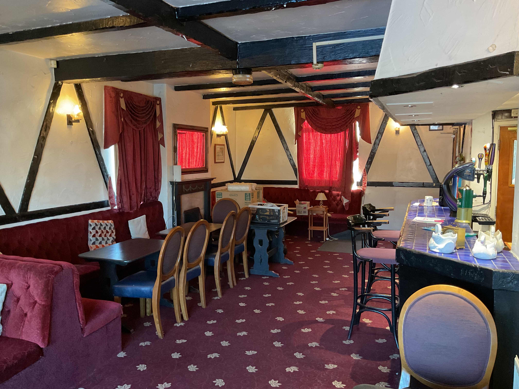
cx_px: 260
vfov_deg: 48.2
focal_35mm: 29
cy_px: 194
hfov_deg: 61.7
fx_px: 435
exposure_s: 1/40
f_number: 1.8
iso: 320
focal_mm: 3
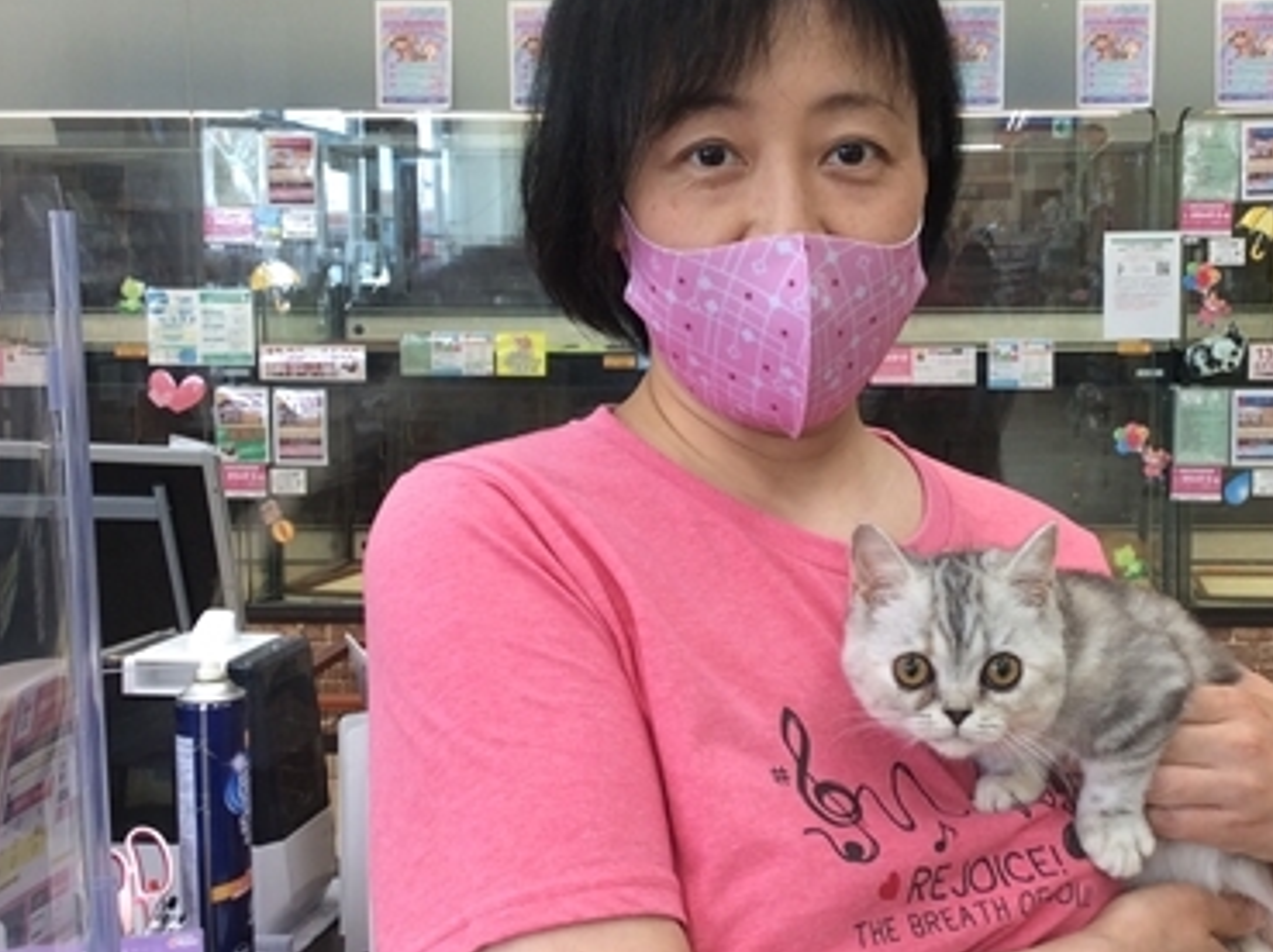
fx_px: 1910
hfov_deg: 36.4
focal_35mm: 52
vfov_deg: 28.0
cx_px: 873
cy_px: 476
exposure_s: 1/24
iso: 32
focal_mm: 3.3
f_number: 2.4
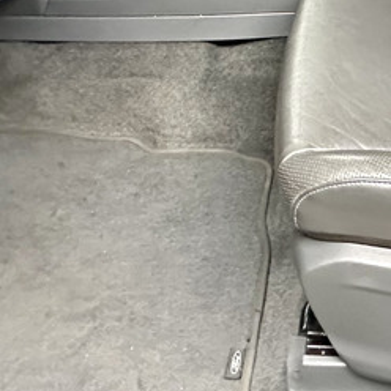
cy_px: -128
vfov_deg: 27.4
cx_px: 404
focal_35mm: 51
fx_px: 652
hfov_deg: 30.7
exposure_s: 1/60
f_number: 2.2
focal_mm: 2.22
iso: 1250
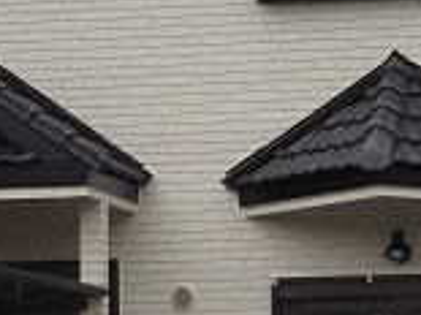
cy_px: 133
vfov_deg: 7.6
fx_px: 2358
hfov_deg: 10.1
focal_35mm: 194
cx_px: 410
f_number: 4
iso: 64
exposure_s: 1/125
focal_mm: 8.85
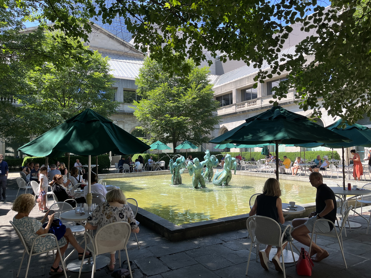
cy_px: 139
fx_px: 279
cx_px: 186
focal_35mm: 26
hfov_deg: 67.3
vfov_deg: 53.1
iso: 50
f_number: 1.6
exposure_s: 1/714
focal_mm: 5.1
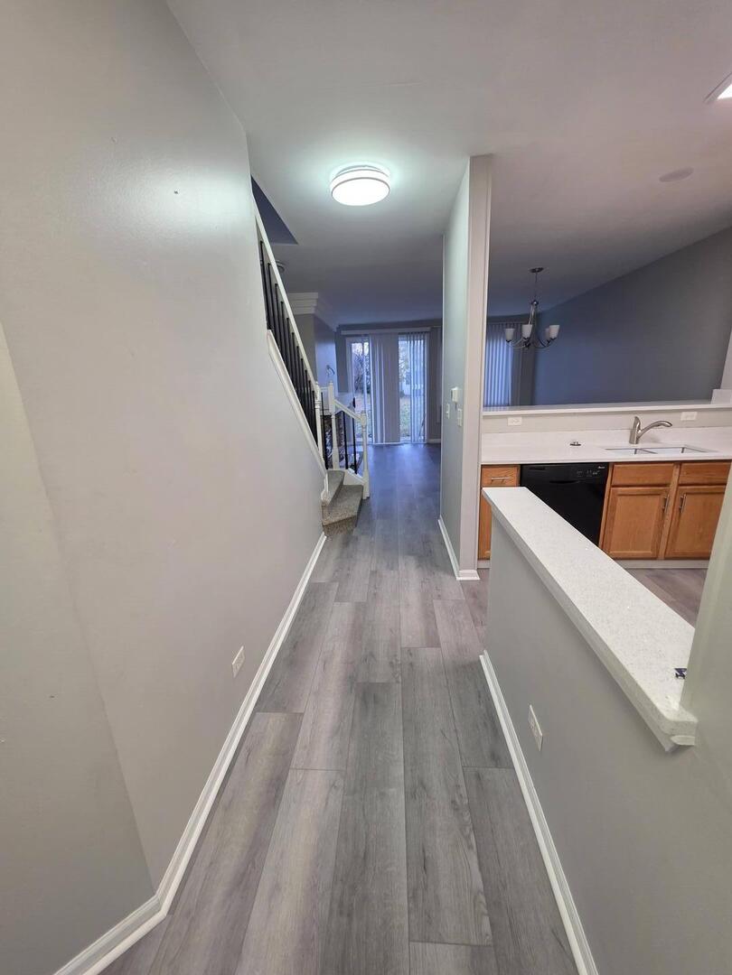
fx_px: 367
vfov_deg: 106.2
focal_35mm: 13
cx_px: 366
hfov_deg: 89.9
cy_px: 488
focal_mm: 2.2
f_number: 1.9
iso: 200
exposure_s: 1/60
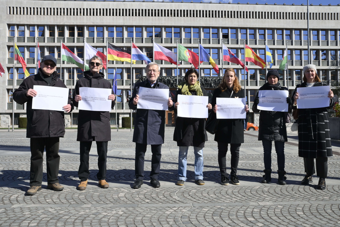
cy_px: 114
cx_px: 170
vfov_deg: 42.3
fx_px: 293
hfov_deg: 60.3
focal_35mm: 31
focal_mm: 31
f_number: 13
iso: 1000
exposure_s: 1/1000
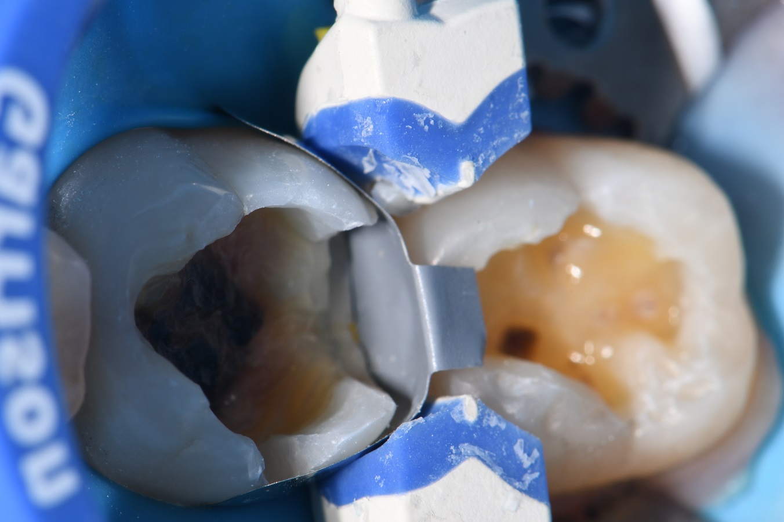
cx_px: 392
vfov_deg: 8.7
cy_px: 261
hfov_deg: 13.1
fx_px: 3417
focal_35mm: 157
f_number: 32
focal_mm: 105
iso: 200
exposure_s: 1/200
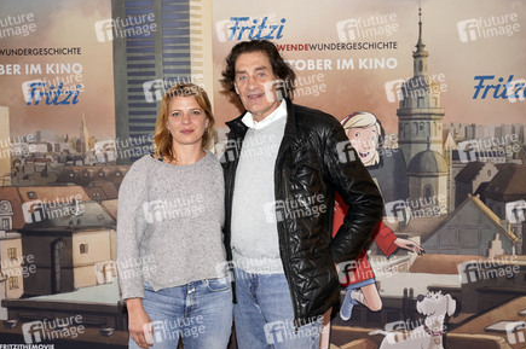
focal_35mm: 55
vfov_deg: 24.6
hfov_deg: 36.3
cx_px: 263
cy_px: 179
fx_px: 803
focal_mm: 53
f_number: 5.6
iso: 640
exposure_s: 1/60
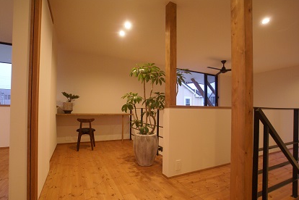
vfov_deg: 68.8
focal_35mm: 18
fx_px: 146
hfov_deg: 91.5
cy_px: 103
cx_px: 147
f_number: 4.5
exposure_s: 1/25
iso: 800
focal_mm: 11
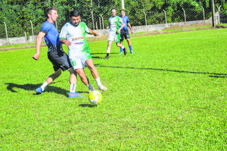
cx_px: 114
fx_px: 520
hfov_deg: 24.6
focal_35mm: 82
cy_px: 76
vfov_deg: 16.5
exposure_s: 1/2000
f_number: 7.1
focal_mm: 55
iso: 360
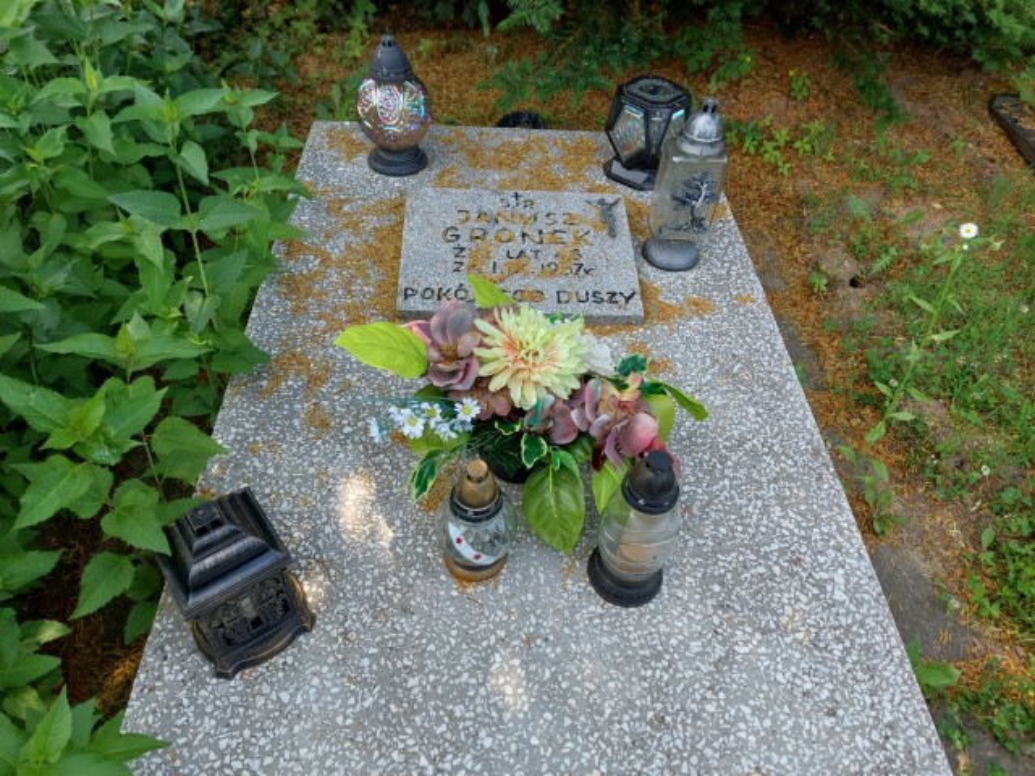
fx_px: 718
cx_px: 518
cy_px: 388
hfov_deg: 71.6
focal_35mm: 24
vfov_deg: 56.8
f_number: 1.8
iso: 40
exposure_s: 1/371
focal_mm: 5.23
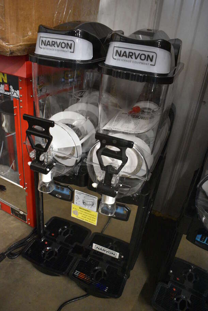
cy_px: 156
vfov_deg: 67.3
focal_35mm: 27
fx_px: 234
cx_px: 104
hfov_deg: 48.0
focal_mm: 18
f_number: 3.5
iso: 6400
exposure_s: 1/125
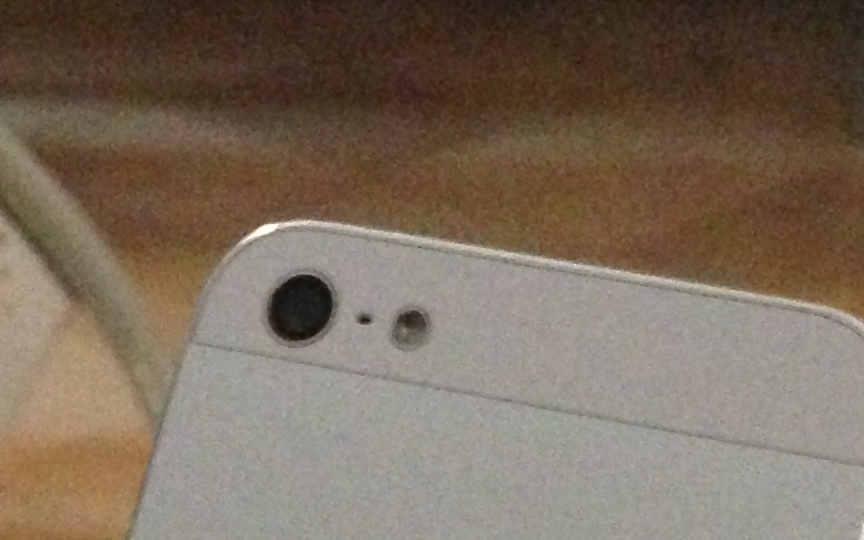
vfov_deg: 8.7
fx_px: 3320
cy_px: 1181
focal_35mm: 141
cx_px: 310
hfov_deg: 14.8
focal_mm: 4.13
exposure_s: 1/15
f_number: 2.4
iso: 800
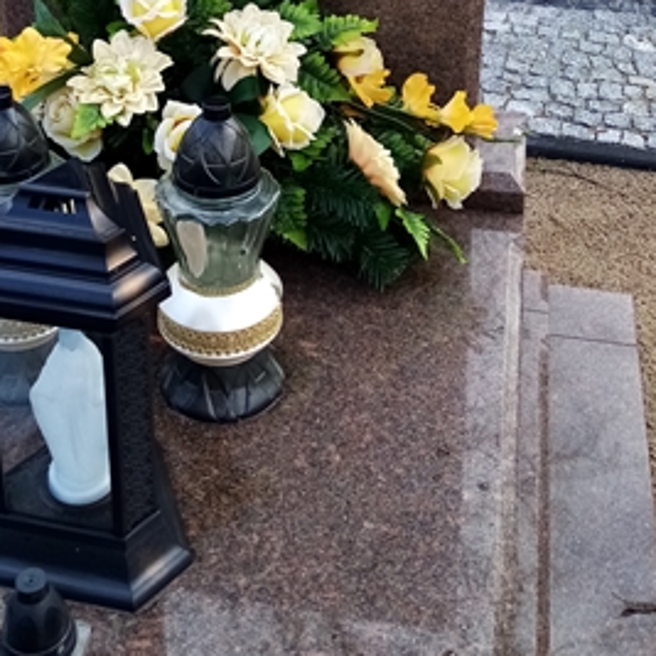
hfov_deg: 31.0
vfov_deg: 28.1
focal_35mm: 55
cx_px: 265
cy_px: -76
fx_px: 1179
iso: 103
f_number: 1.8
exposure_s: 1/180
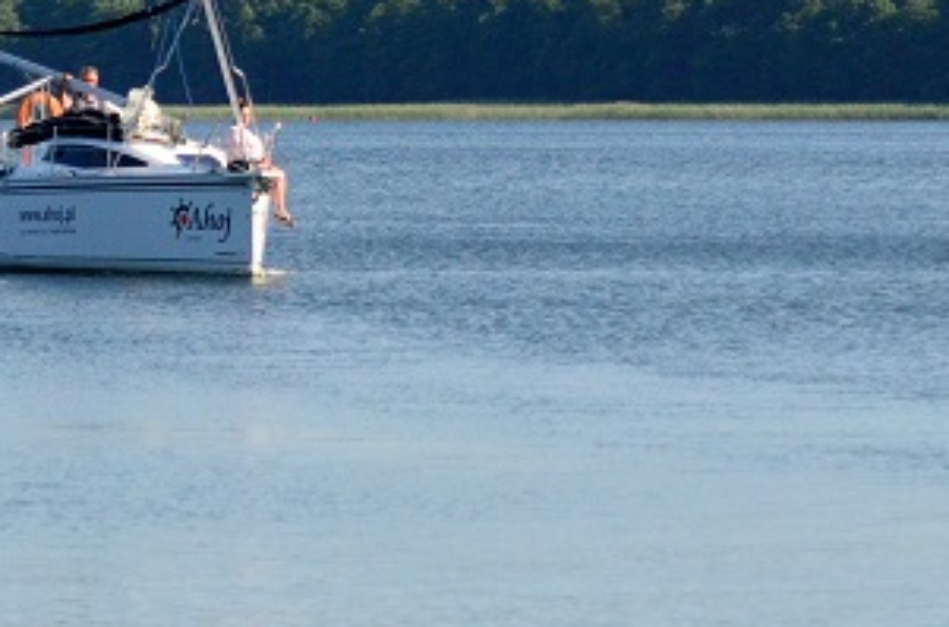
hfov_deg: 5.5
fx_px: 9824
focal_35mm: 374
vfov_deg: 3.7
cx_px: 159
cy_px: 452
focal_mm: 75
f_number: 5
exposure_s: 1/8000
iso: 1400
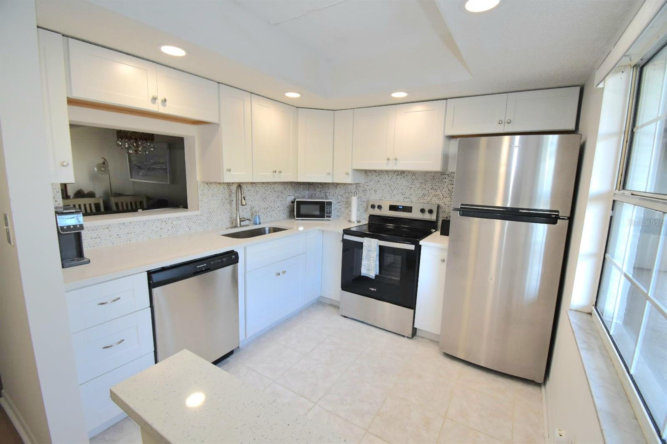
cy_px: 222
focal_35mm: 15
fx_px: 278
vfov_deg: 77.3
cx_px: 334
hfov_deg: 100.4
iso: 400
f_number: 5.6
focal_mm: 10
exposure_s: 1/125
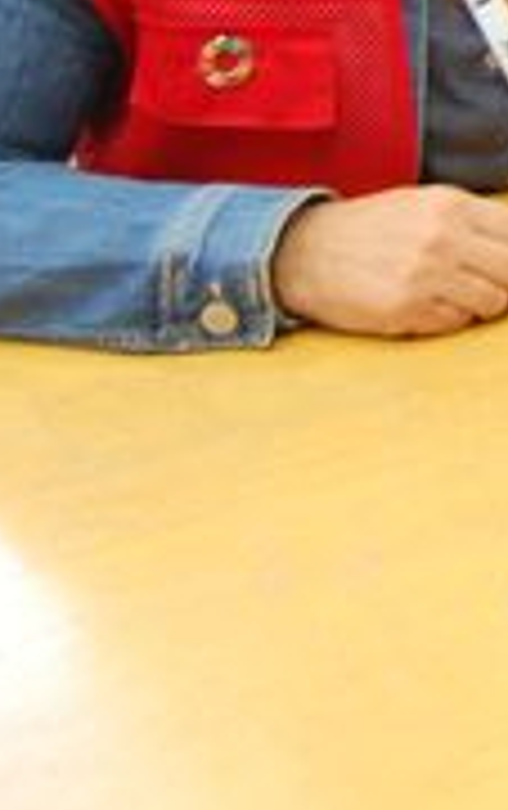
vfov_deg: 13.4
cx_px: 1677
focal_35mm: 149
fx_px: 3290
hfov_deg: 7.4
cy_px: -320
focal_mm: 22
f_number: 3.8
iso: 800
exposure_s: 1/25
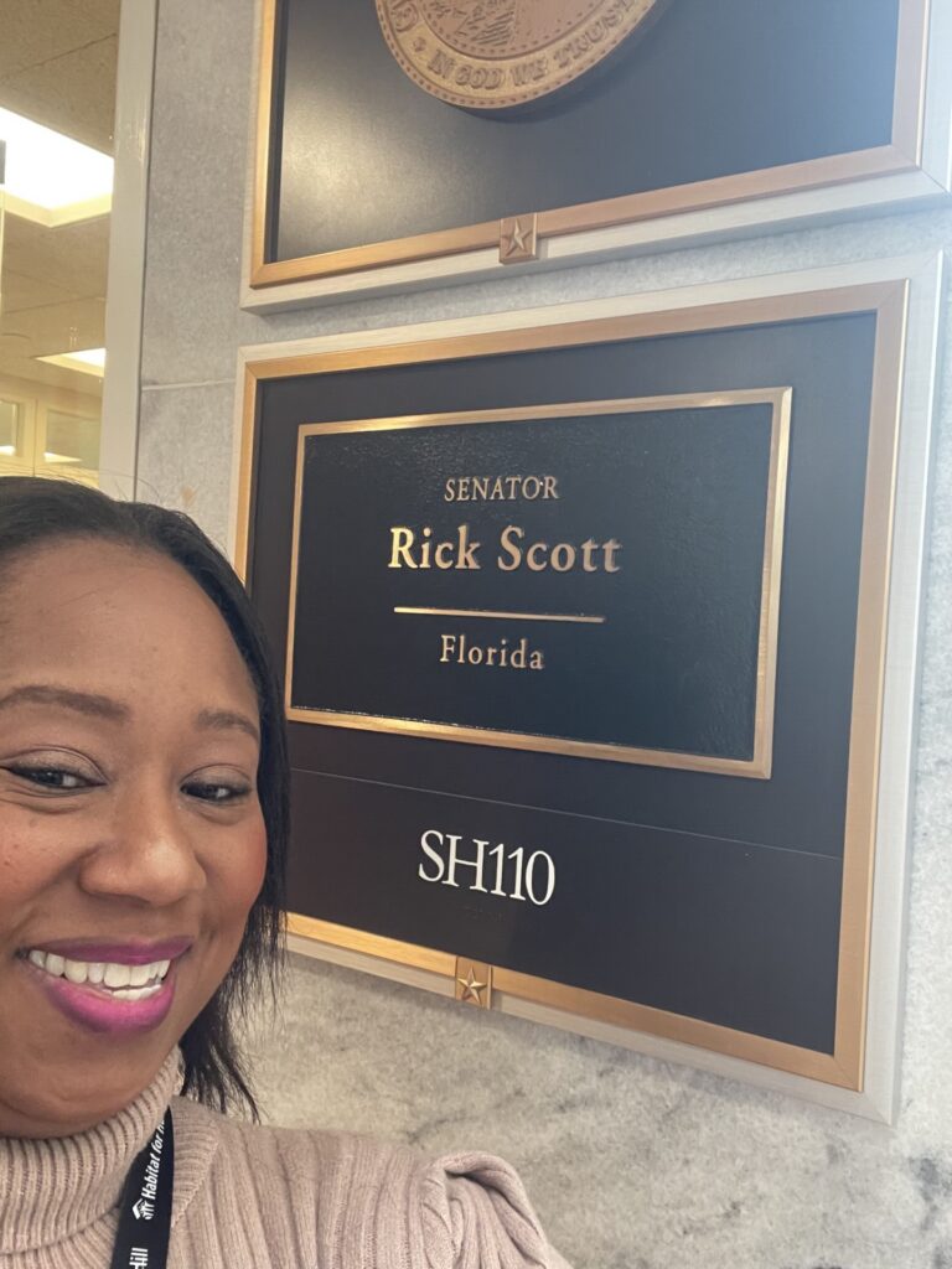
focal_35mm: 30
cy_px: 634
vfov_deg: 60.0
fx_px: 1100
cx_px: 476
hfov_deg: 46.8
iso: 320
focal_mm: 2.71
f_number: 2.2
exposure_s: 1/30
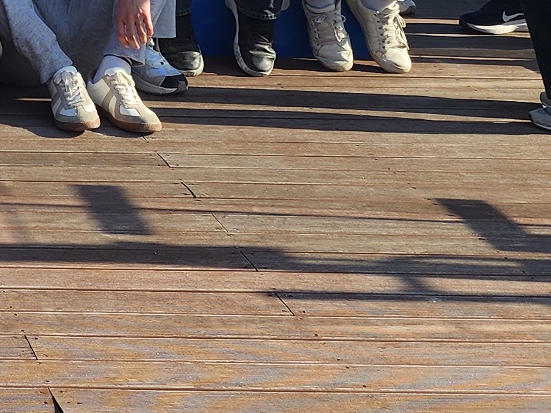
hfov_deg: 16.7
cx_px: -270
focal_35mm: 107
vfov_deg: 12.1
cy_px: -439
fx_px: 1703
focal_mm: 6.4
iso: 12
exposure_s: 1/572
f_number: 1.8
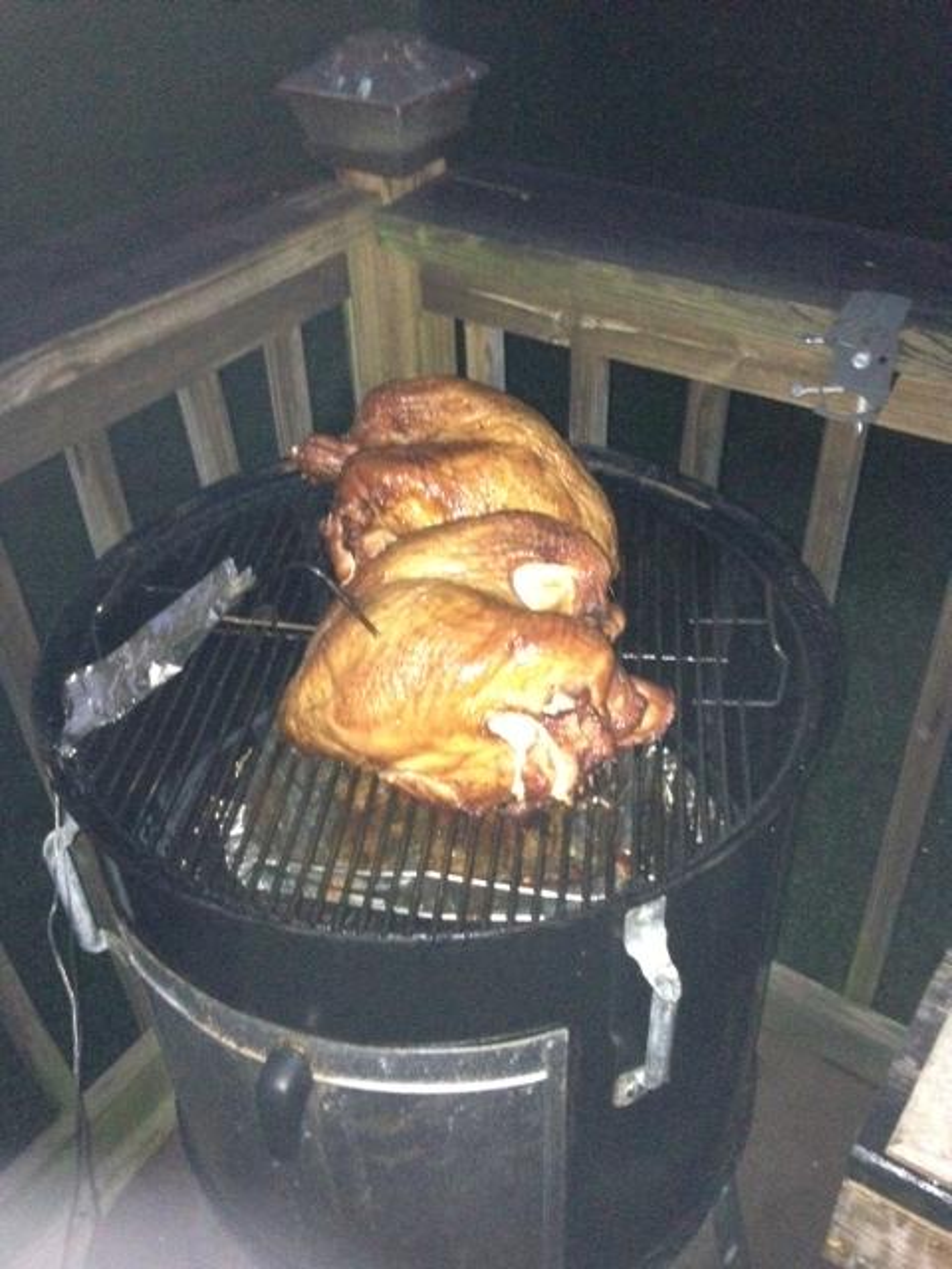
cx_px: 476
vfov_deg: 52.6
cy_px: 634
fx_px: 1283
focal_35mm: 35
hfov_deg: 40.7
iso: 800
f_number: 2.4
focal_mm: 4.28
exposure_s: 1/16
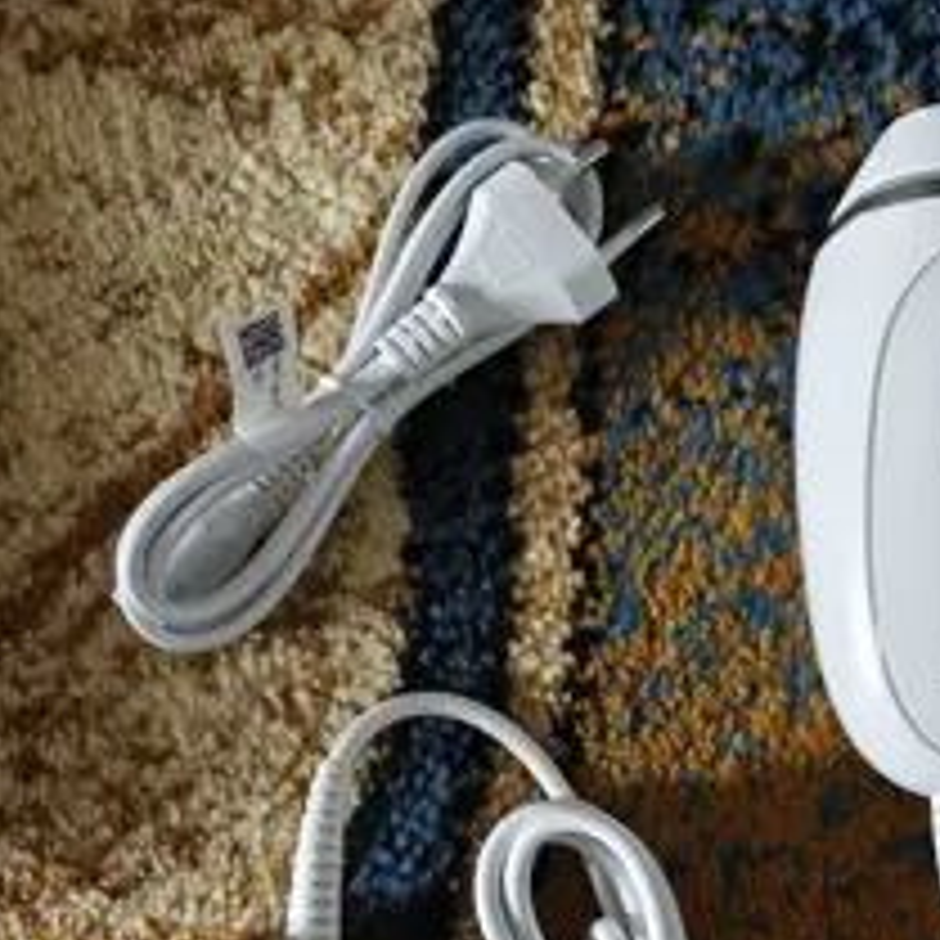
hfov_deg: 42.2
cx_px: 634
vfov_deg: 40.3
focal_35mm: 39
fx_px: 1198
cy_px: 805
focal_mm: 6.06
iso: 640
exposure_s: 1/65
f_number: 1.69
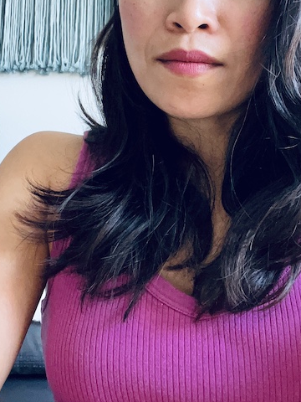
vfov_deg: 37.8
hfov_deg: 29.1
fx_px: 580
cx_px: 171
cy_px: 137
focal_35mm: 50
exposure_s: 1/40
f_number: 2.2
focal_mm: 2.71
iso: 400
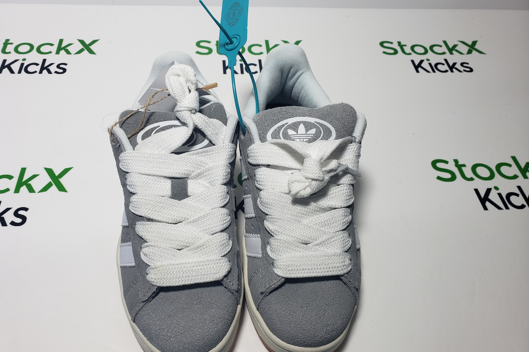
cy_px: 199
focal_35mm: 28
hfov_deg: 65.5
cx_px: 256
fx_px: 411
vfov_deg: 46.3
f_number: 2.4
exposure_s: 1/255
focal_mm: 4.3
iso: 50
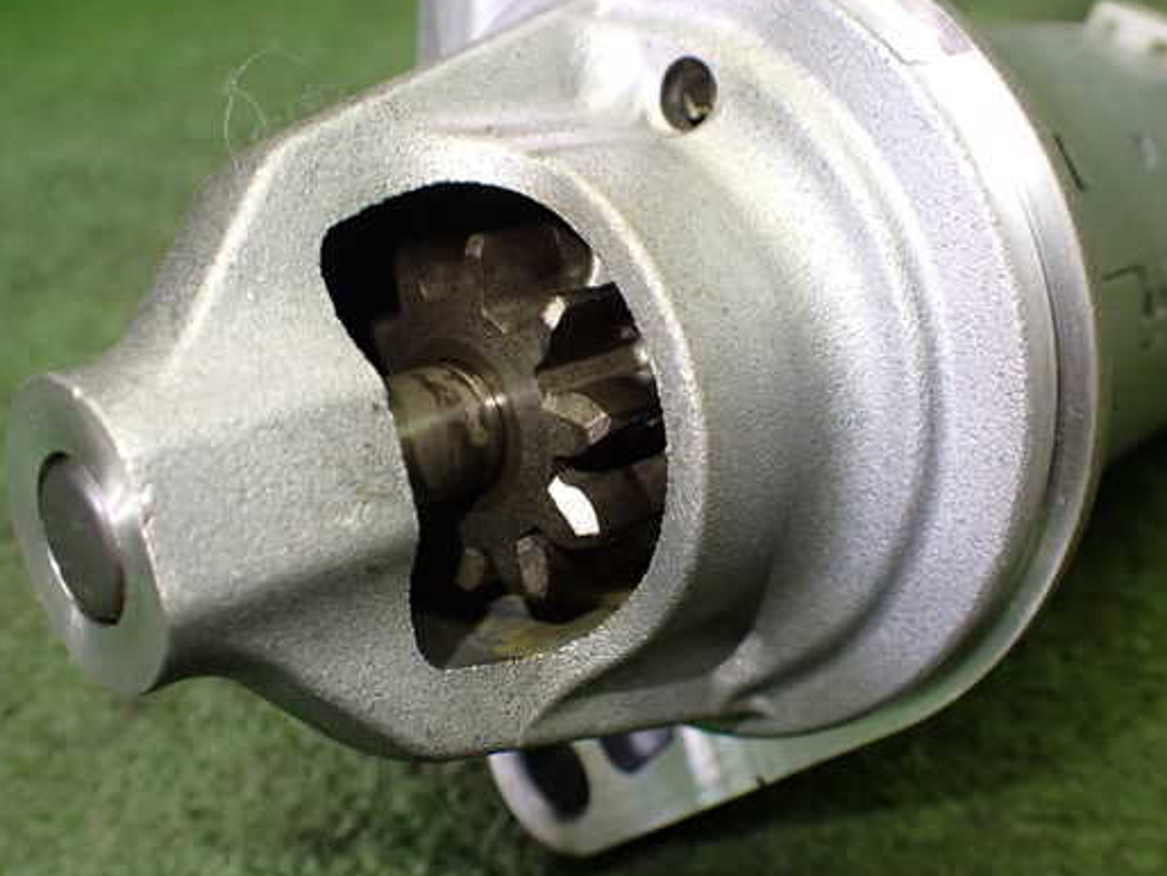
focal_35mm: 35
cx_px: 602
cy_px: 431
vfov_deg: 40.7
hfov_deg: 52.6
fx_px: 1180
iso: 320
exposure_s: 1/125
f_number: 2.3
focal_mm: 5.4
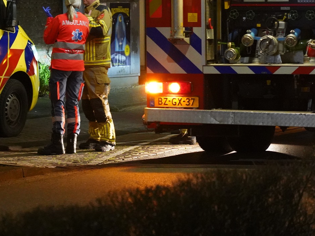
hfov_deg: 9.6
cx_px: 66
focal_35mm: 205
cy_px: 24
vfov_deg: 7.2
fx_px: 1865
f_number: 4
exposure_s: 1/80
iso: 12800
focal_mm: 105
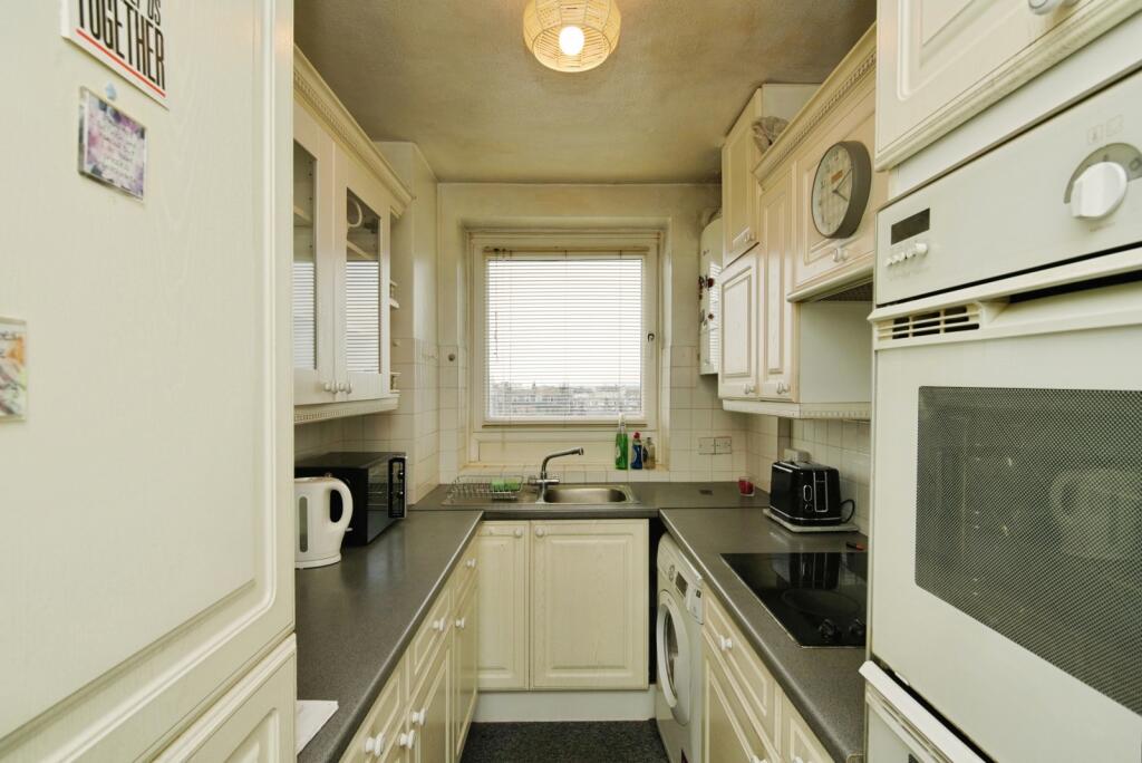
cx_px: 571
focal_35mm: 17
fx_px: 540
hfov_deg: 93.2
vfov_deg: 70.5
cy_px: 382
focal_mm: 17
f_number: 10
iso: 640
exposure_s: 1/200
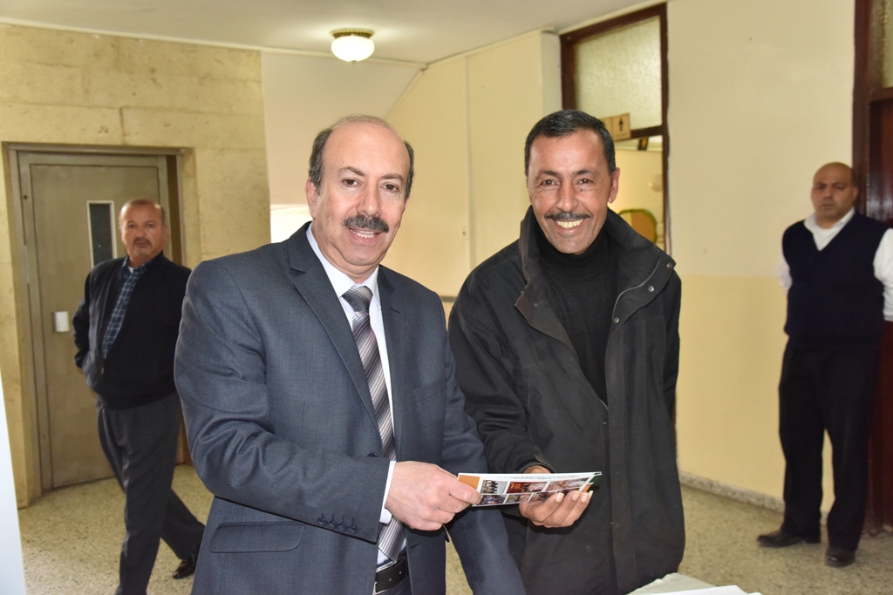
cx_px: 446
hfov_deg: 54.4
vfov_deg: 37.9
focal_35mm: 35
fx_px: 868
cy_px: 298
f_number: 6.3
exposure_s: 1/100
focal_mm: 35
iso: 2500
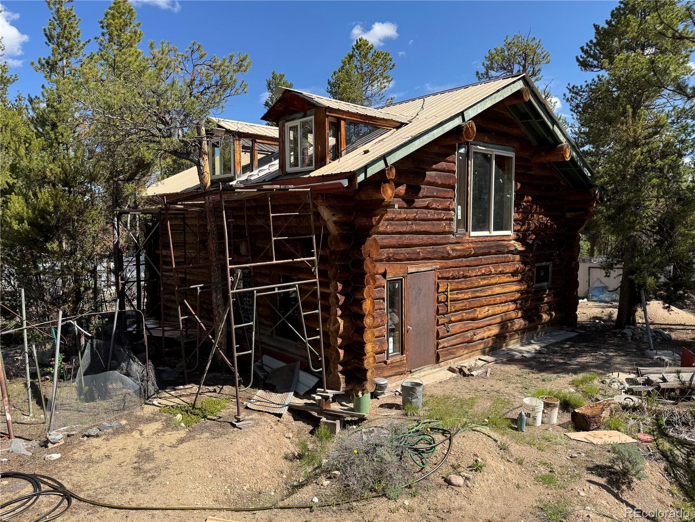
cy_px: 261
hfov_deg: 71.6
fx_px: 482
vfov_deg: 56.8
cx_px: 348
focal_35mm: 24
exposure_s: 1/2506
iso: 80
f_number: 1.78
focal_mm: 6.76
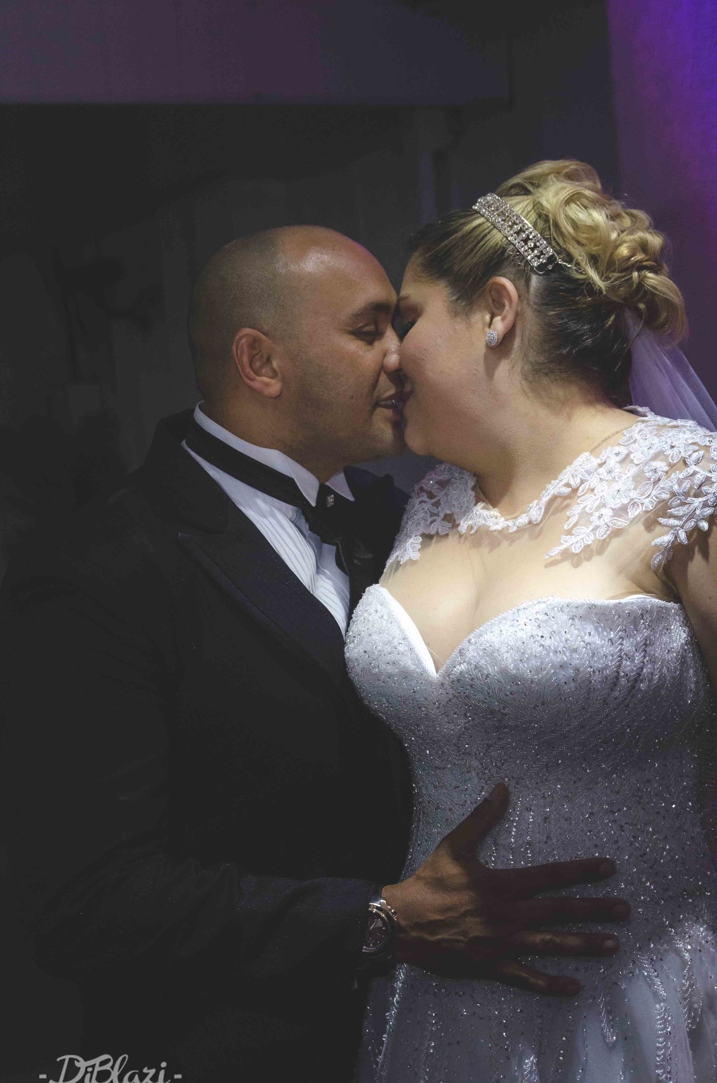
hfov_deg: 21.5
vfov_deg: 32.0
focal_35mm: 63
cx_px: 370
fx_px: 1891
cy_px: 566
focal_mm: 40
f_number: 5.6
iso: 3200
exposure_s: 1/100
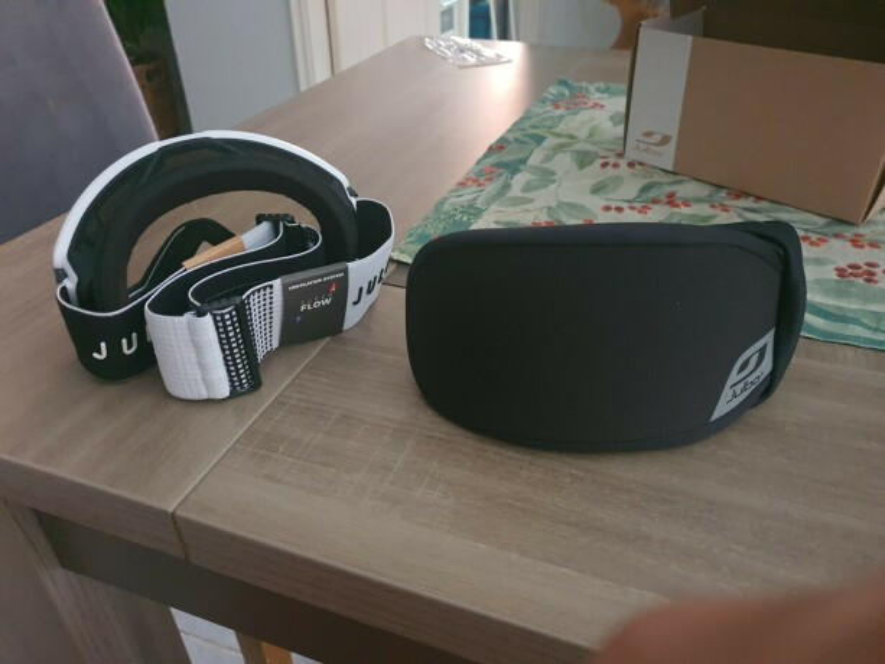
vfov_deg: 53.1
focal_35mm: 26
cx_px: 442
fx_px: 665
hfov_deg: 67.3
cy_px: 332
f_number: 1.5
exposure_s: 1/13
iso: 640
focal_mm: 4.3
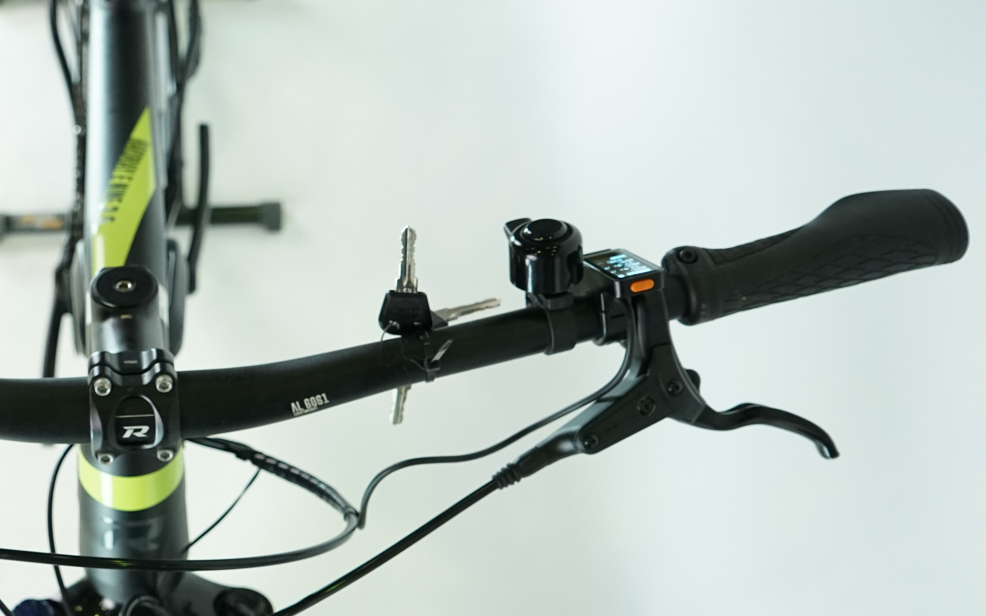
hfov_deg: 37.6
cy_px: 439
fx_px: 1370
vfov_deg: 25.1
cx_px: 143
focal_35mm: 51
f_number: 5
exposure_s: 1/200
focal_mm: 28
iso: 2000
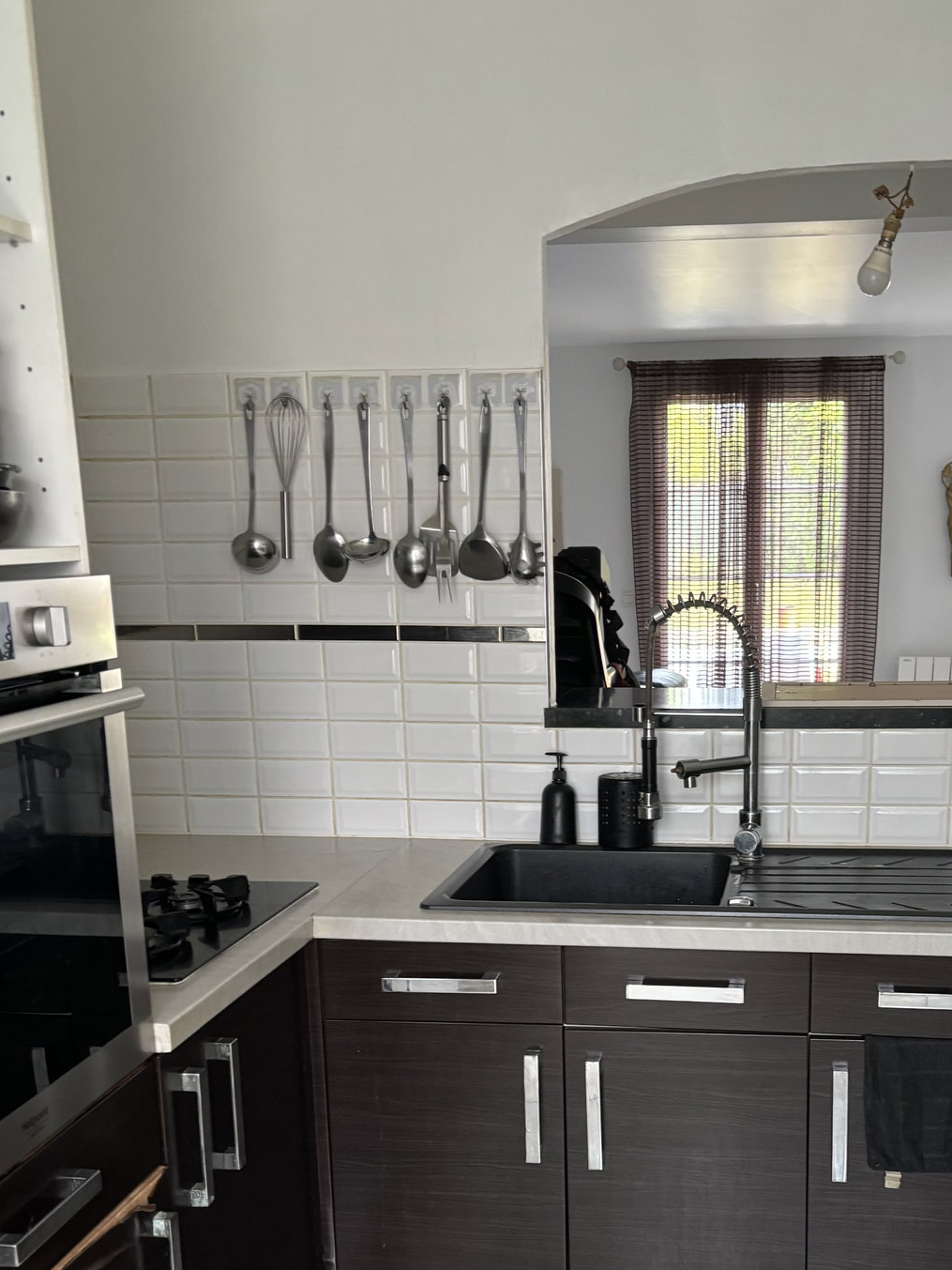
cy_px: 918
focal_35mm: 41
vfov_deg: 44.6
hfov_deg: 34.7
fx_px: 1503
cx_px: 651
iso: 125
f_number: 1.6
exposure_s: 1/92
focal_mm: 5.96
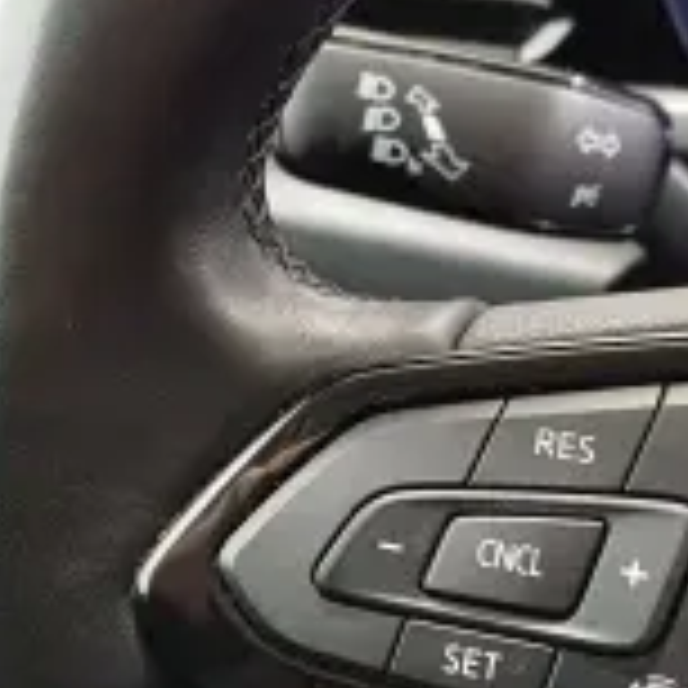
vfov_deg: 32.7
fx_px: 1169
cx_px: 351
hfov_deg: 32.8
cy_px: 400
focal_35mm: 52
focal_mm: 4.65
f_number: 1.8
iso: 640
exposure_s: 1/20
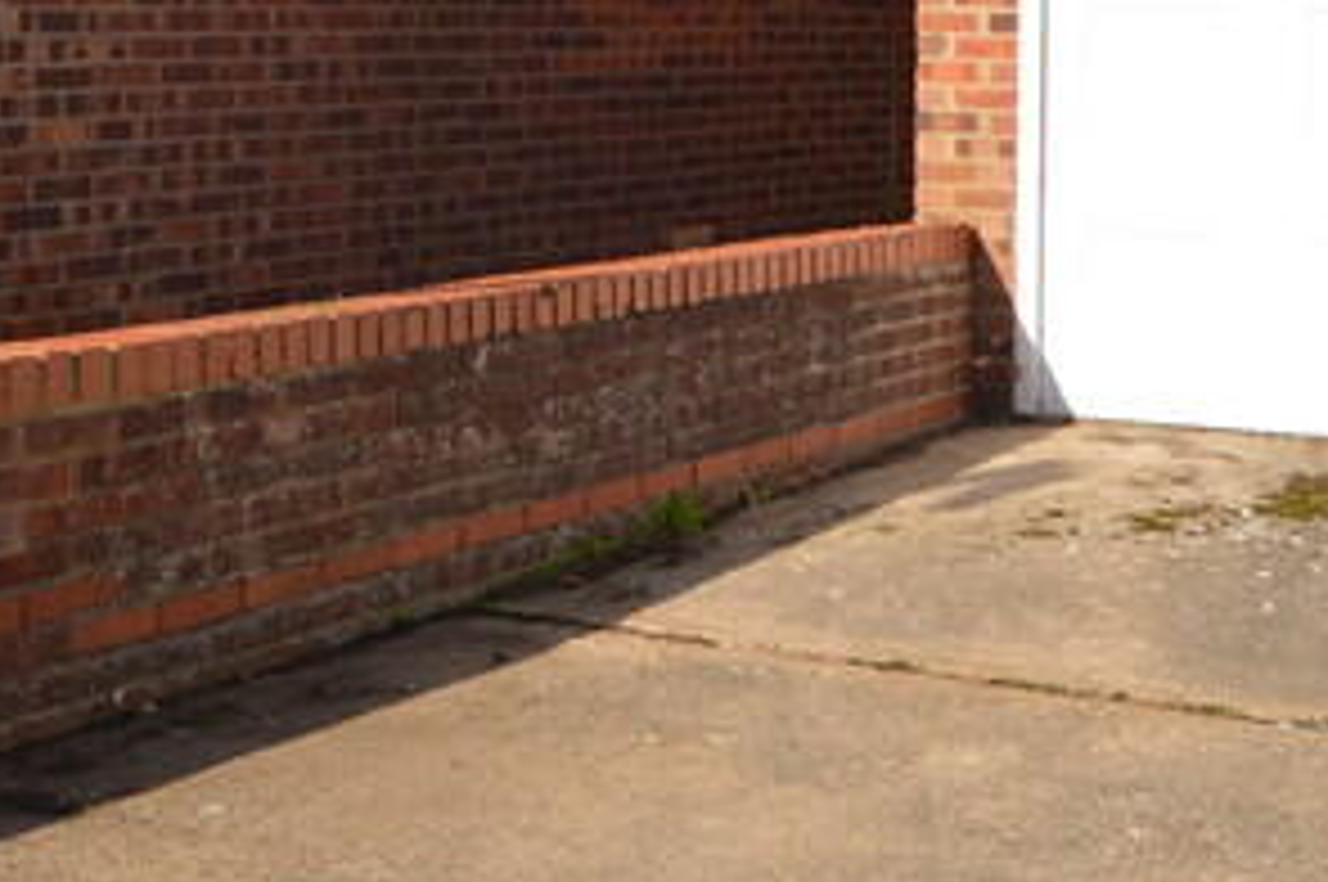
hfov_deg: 26.7
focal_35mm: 73
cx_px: 1206
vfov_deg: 18.0
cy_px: -56
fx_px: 2690
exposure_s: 1/200
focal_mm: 14
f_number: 10
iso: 100
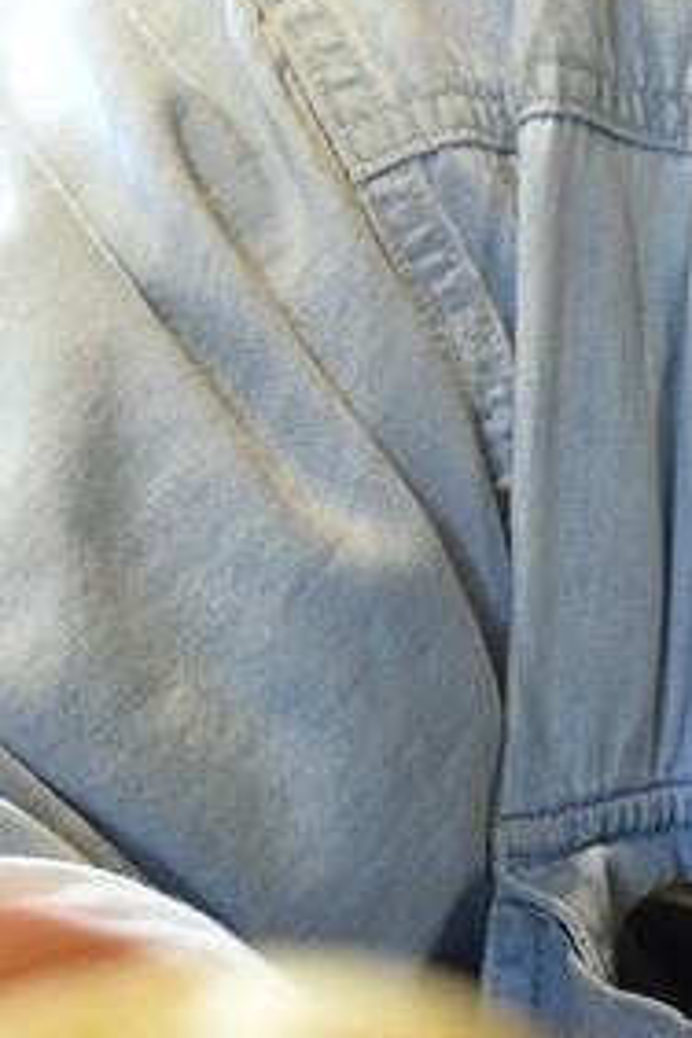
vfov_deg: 5.2
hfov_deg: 3.4
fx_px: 11446
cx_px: 1491
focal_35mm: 397
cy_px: 390
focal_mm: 70
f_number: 5.6
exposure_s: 1/60
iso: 2500
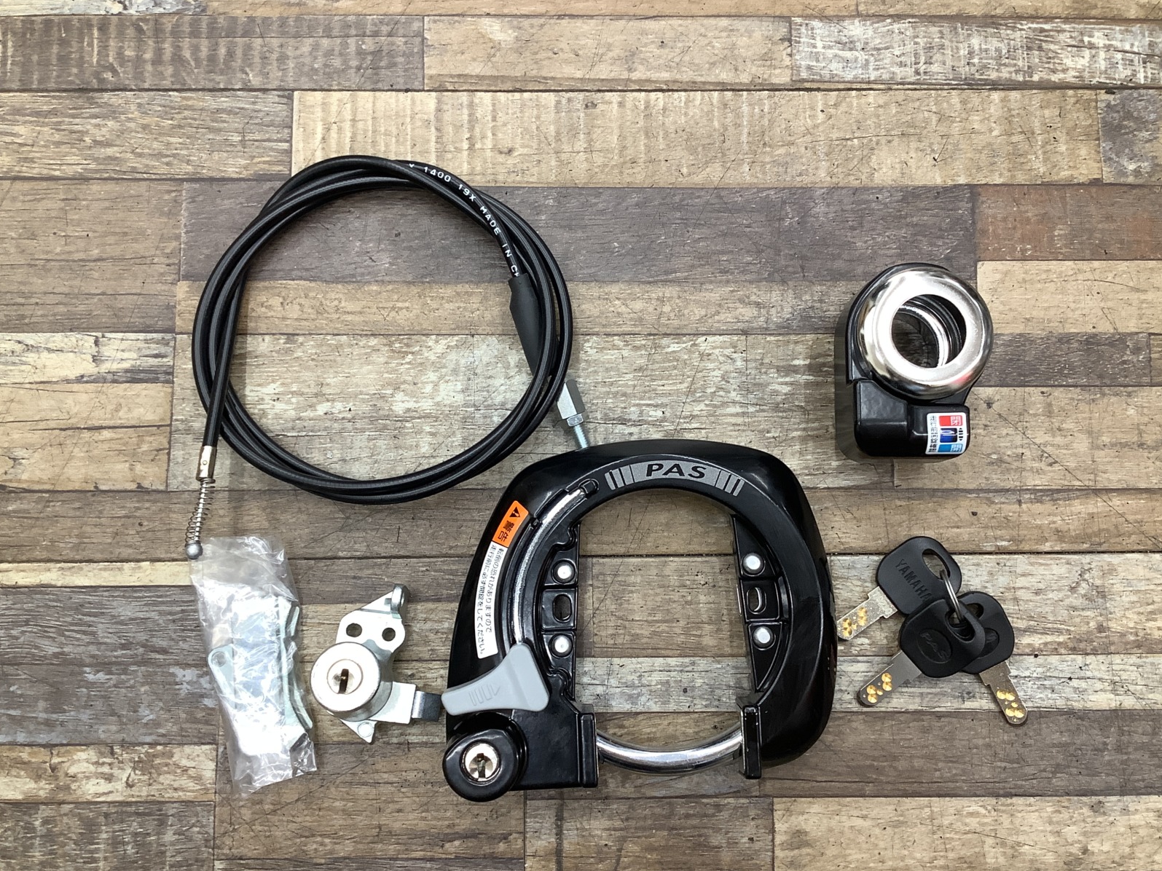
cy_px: 442
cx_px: 582
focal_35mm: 32
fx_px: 1074
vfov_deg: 44.2
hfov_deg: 56.8
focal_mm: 3.3
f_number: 2.4
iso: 125
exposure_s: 1/50
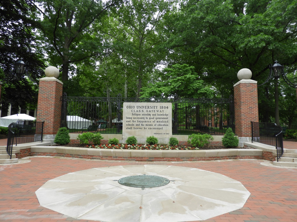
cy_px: 111
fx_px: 206
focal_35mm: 24
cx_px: 148
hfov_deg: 71.6
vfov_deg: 56.8
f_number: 3.3
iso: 100
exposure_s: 1/250
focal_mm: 4.3
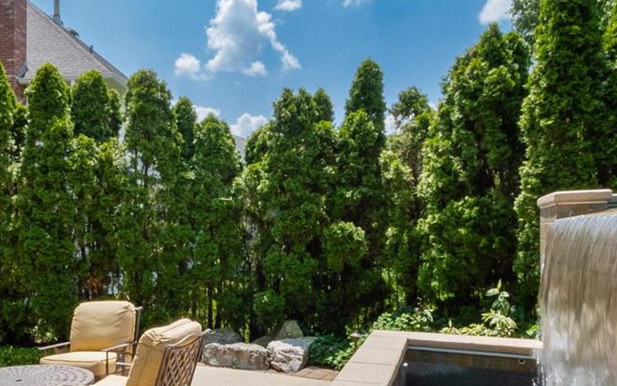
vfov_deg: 39.3
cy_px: 229
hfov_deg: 58.4
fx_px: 538
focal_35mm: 32
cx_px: 210
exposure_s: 1/40
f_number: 22
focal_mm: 7
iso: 160
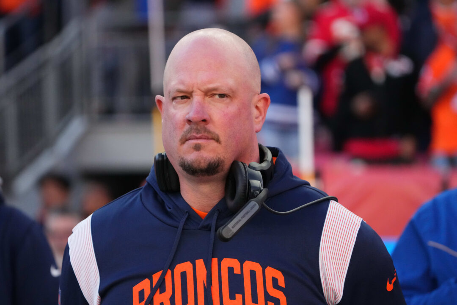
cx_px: 228
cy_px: 152
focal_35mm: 234
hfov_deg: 8.8
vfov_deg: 5.9
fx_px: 2970
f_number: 5.6
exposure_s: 1/4000
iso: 6400
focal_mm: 234
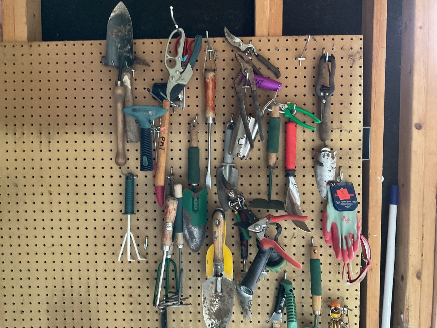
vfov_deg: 48.2
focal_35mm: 29
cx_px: 218
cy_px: 164
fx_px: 366
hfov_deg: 61.7
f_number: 1.8
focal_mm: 3
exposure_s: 1/33
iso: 250
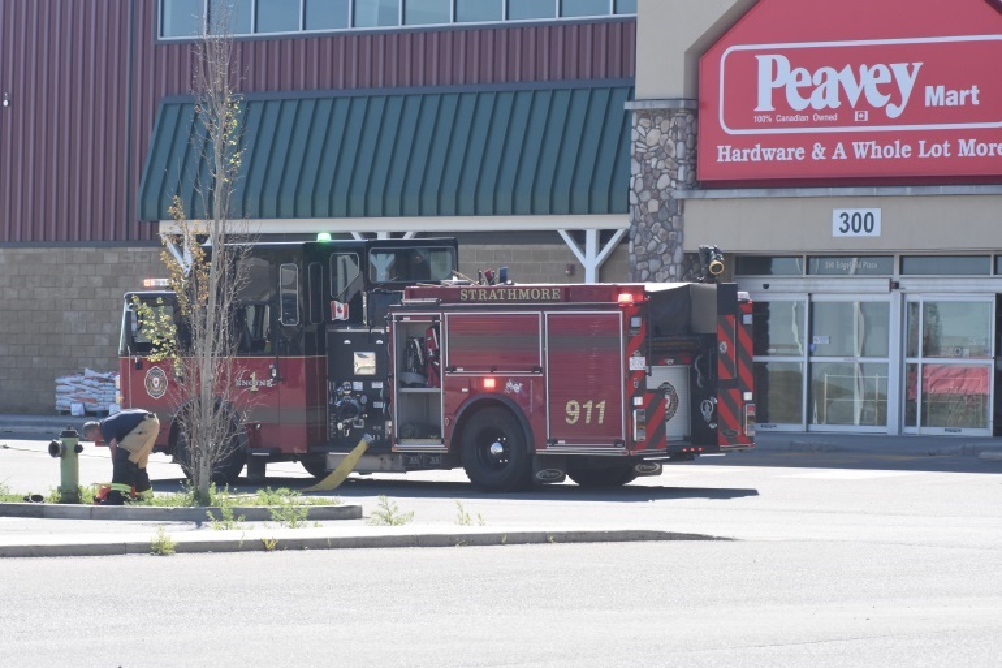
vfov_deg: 10.6
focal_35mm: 129
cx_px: 501
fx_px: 3590
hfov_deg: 15.9
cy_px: 334
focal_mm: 86
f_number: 7.1
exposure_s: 1/800
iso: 800
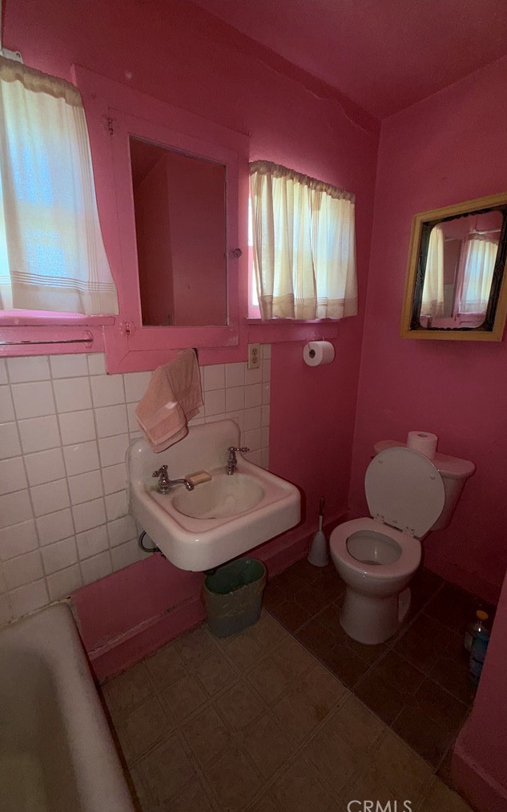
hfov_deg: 74.5
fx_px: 332
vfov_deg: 101.5
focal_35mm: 15
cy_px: 409
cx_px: 224
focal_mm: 2.22
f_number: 2.2
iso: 32
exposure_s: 1/60
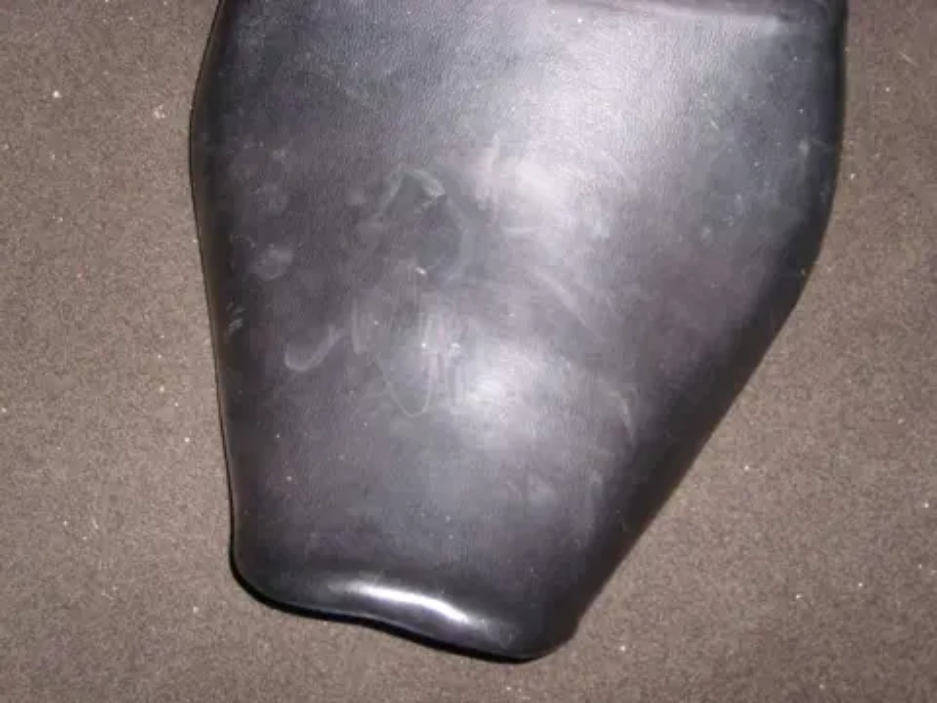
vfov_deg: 40.7
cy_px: 352
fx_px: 947
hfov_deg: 52.6
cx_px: 468
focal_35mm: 35
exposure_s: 1/30
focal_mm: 5.8
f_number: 2.8
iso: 50
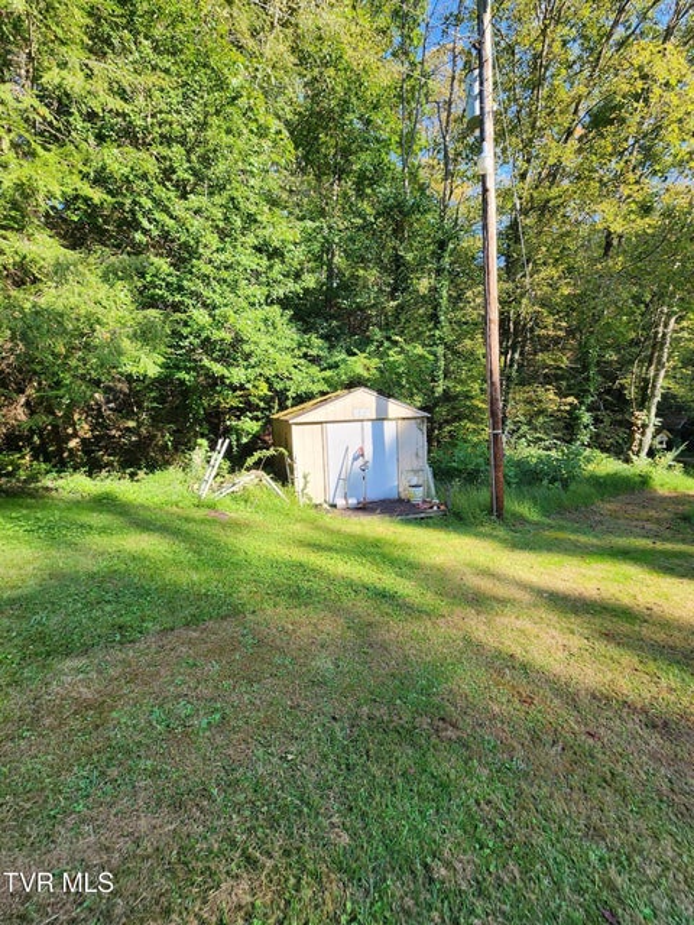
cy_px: 462
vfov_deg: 106.2
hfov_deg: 89.9
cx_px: 347
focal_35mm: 13
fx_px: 348
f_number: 2.2
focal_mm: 2.2
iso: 50
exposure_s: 1/363
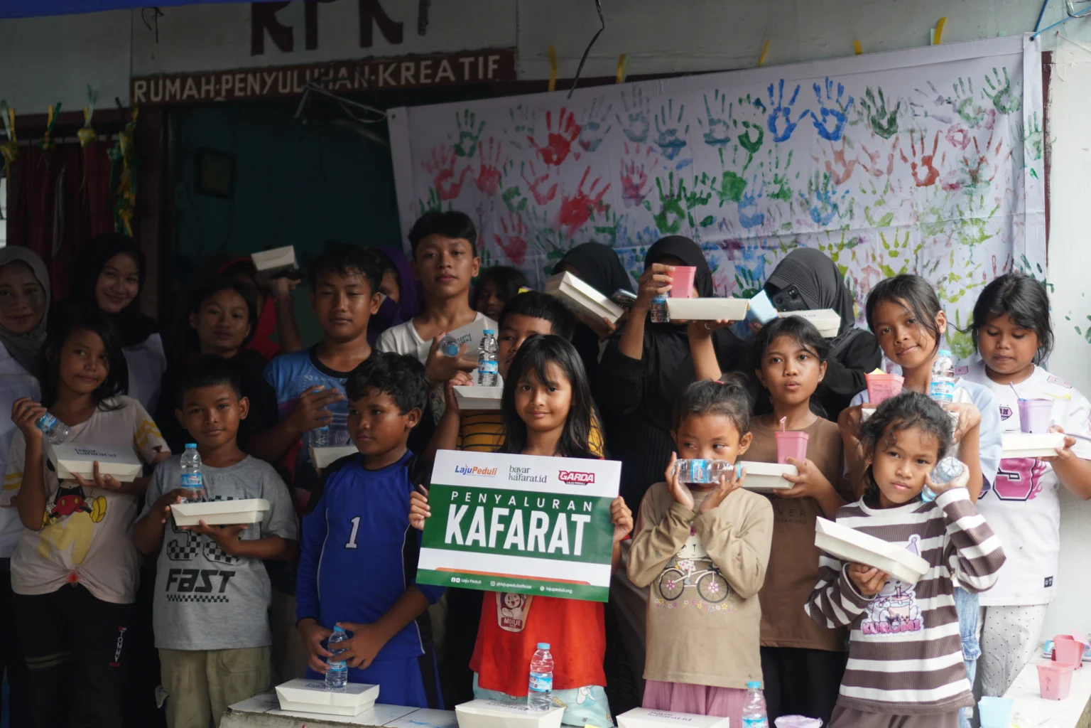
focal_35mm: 52
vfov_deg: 25.8
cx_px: 546
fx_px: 1591
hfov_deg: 37.9
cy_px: 364
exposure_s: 1/60
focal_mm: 35
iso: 125
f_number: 1.8
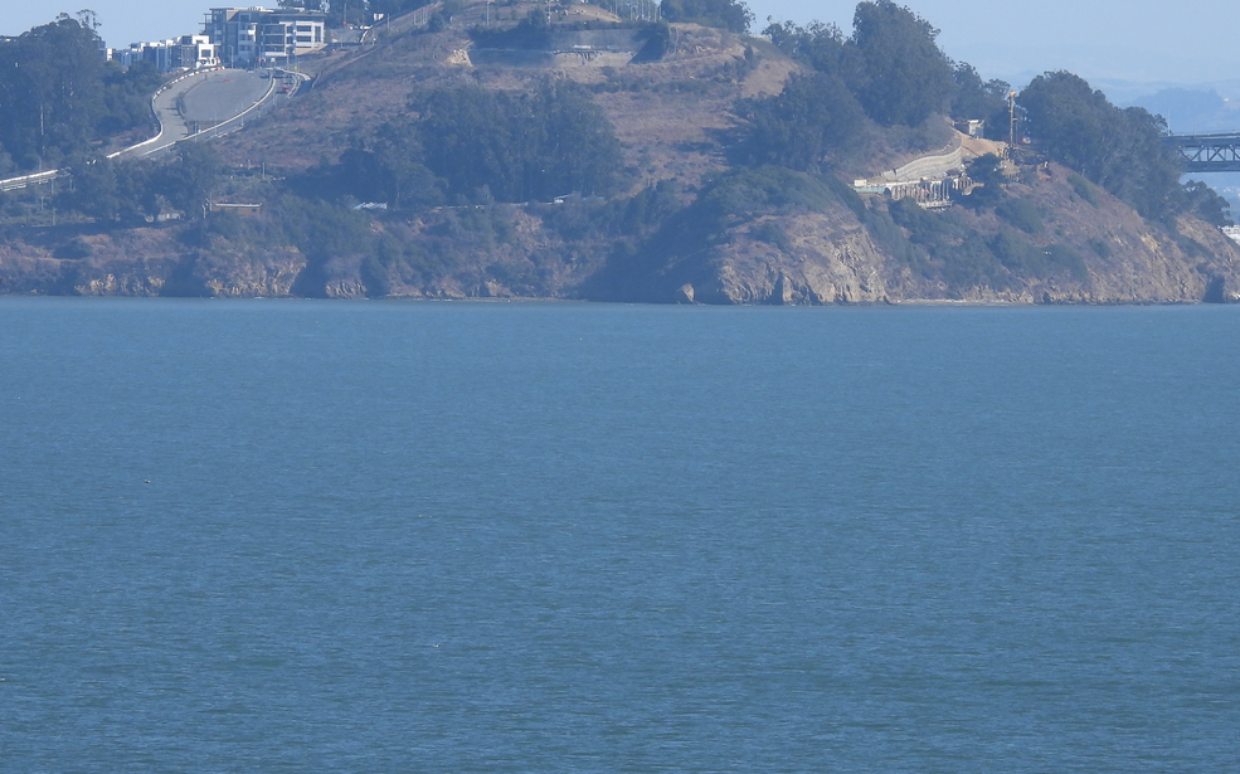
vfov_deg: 3.0
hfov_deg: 4.8
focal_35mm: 441
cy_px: 209
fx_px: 14899
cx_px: 521
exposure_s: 1/640
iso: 100
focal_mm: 57.1
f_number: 5
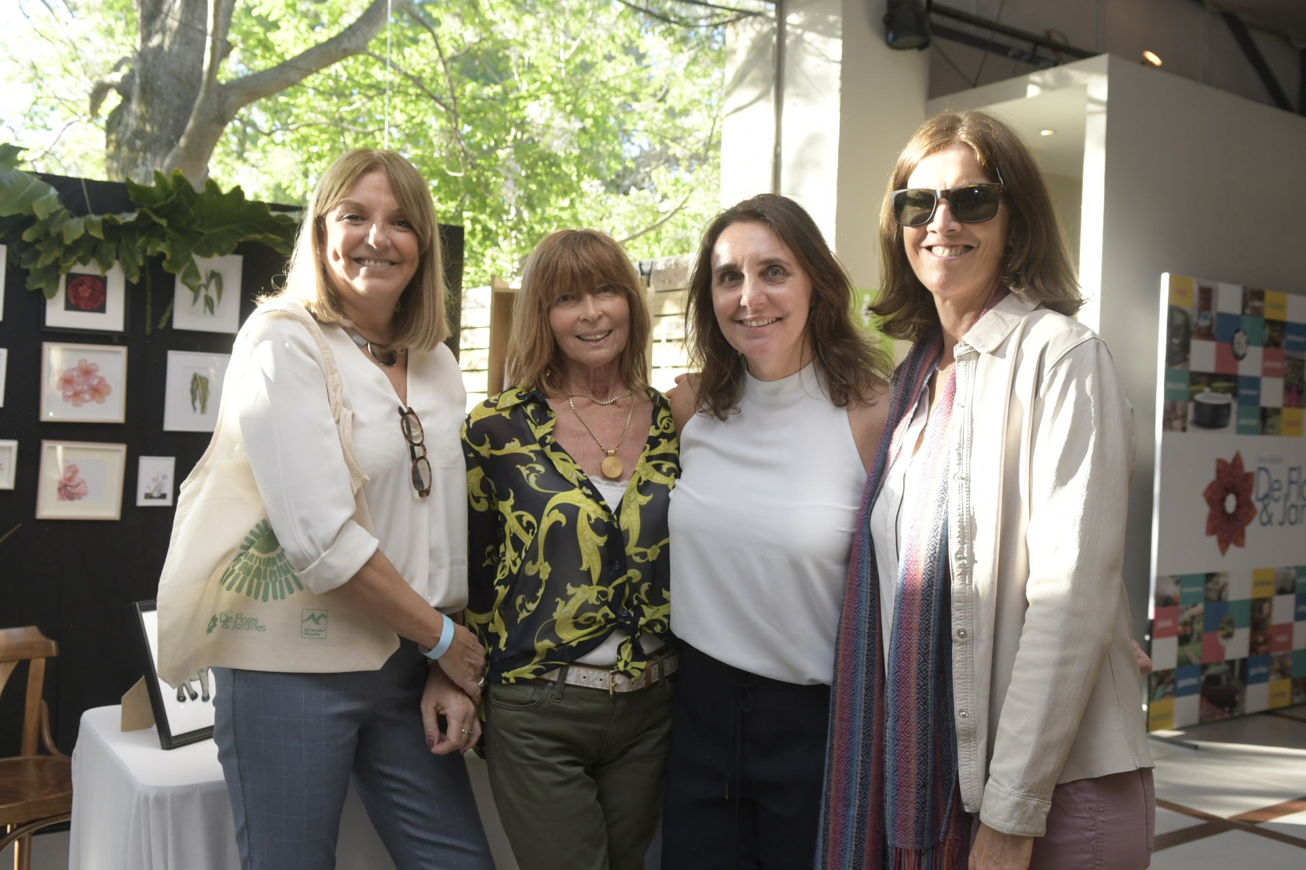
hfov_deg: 53.1
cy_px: 435
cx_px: 653
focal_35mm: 36
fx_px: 1306
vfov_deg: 36.9
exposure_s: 1/200
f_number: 5.6
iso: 800
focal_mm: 24
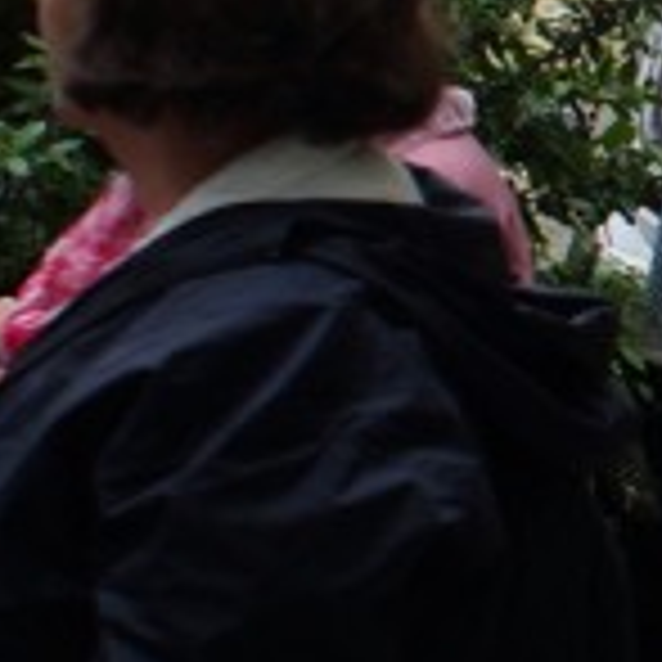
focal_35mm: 178
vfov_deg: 9.8
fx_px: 3851
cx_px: 1396
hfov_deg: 9.1
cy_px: 86
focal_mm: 20
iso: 100
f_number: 4
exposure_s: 1/160
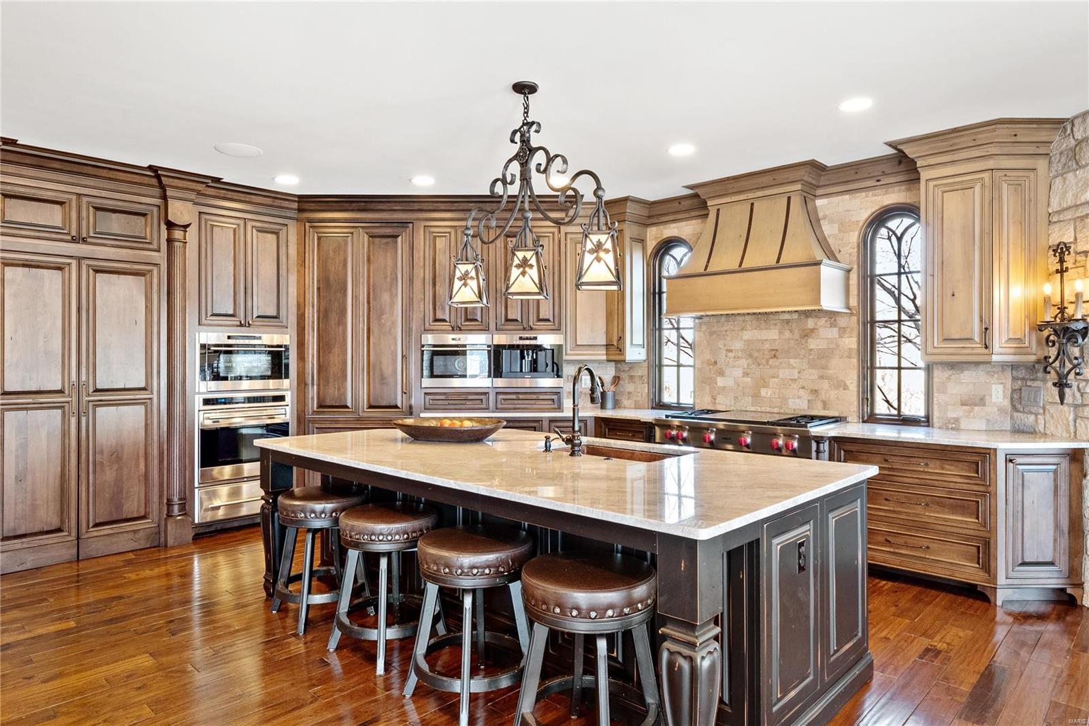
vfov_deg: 57.2
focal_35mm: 22
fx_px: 665
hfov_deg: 78.6
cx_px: 544
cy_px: 363
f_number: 8
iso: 400
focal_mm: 11
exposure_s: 1/1.25
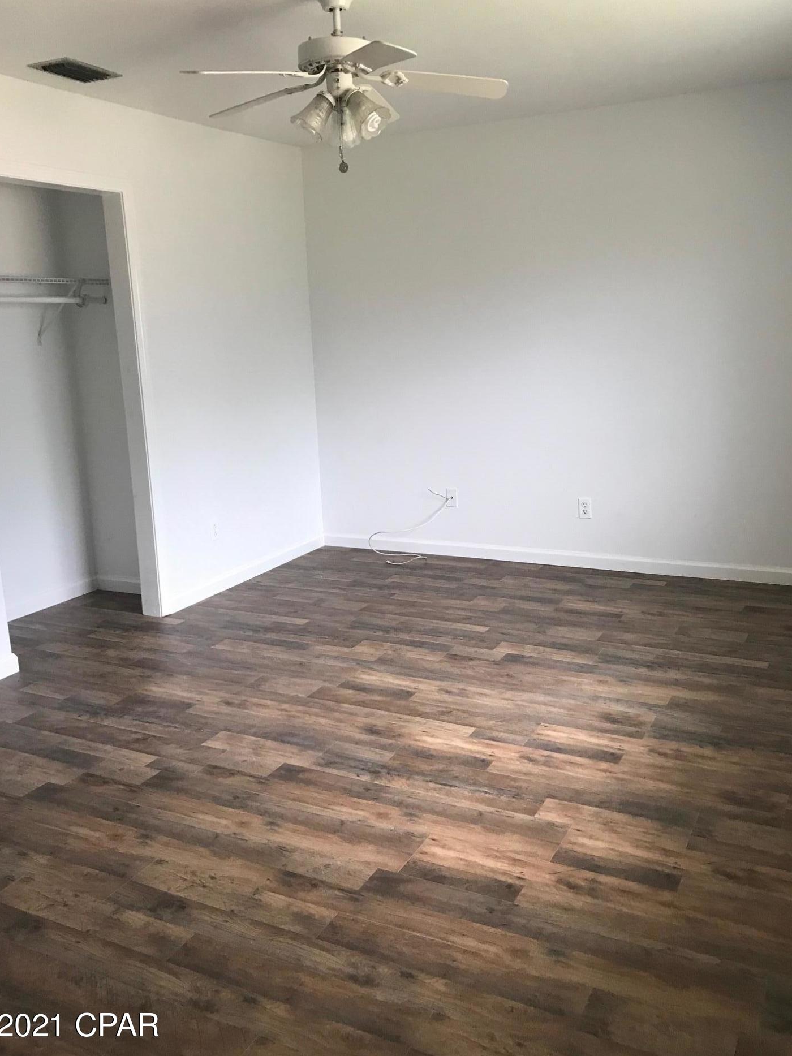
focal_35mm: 30
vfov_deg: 60.0
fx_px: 915
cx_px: 394
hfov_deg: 46.8
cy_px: 510
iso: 32
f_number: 1.8
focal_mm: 3.99
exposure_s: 1/30
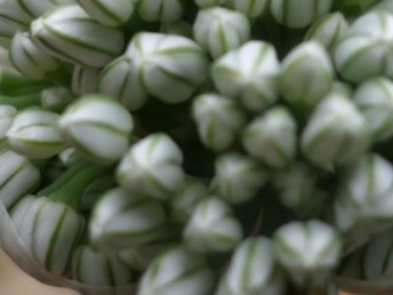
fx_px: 681
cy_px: 35
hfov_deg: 31.9
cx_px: 264
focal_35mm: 60
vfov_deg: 23.8
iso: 80
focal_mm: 4.5
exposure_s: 1/500
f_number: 2.5
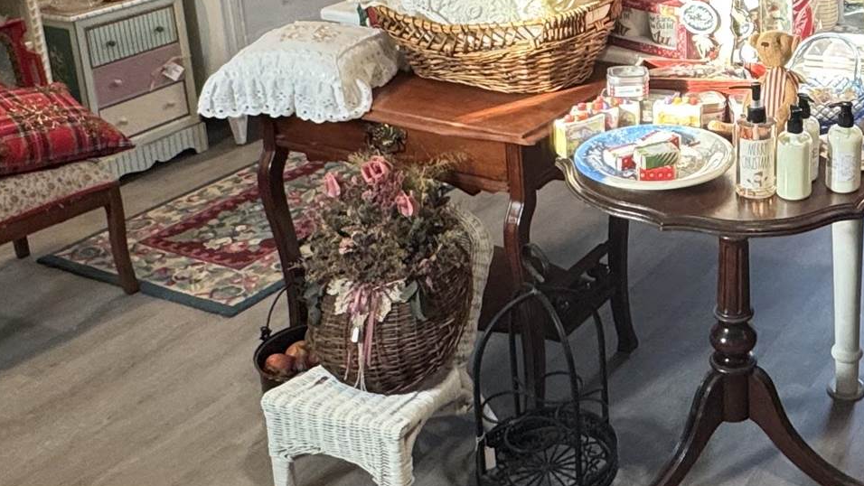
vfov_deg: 23.8
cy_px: 51
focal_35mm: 49
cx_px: 729
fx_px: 1123
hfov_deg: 39.8
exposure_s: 1/120
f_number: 2.2
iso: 250
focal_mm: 2.22
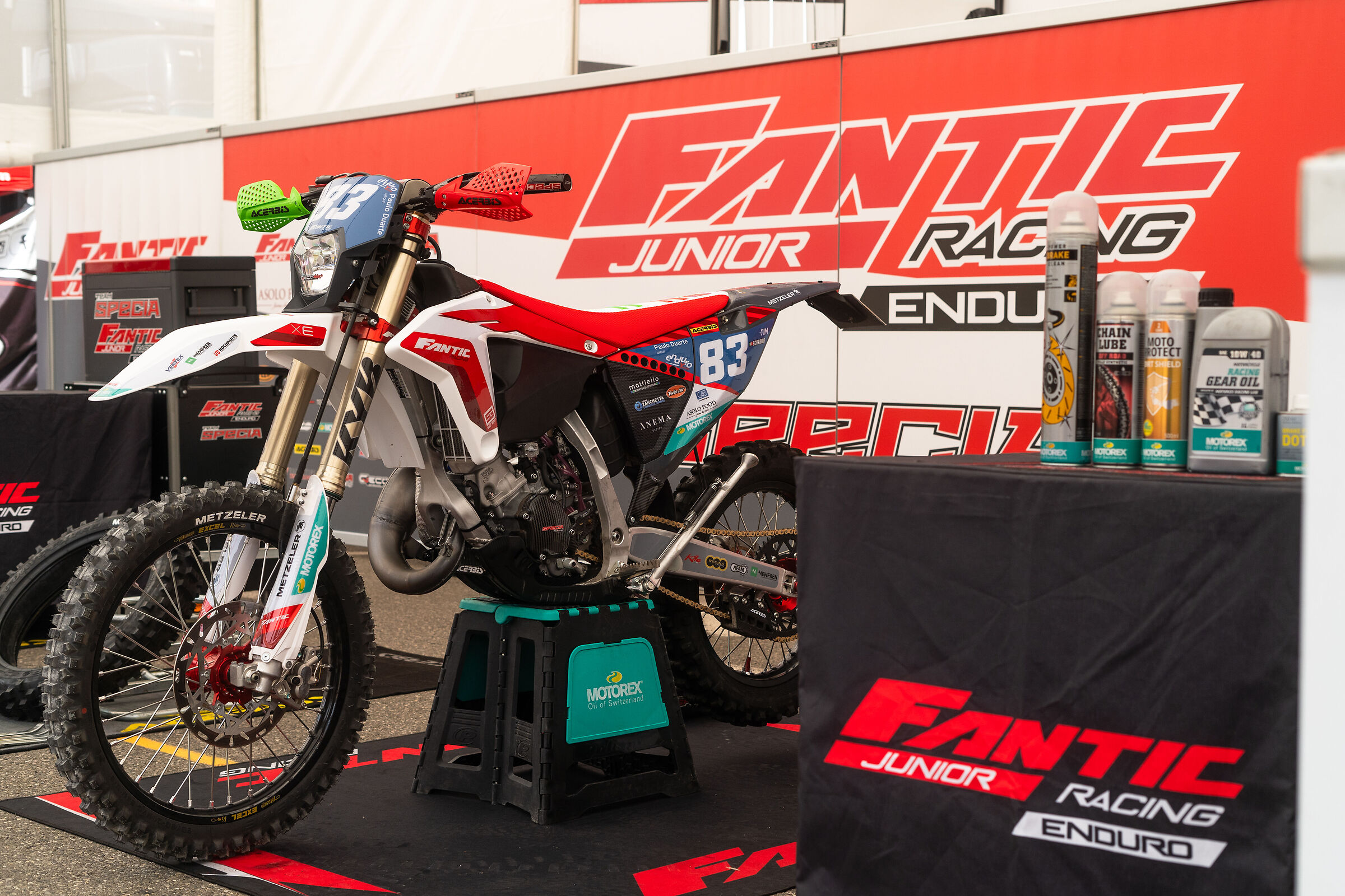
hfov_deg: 39.6
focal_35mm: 50
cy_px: 448
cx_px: 672
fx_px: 1868
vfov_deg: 27.0
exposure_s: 1/400
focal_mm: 50
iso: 320
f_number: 5
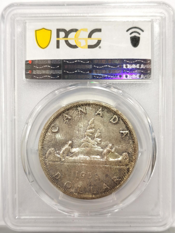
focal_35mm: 54
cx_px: 88
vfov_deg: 35.5
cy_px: 116
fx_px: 364
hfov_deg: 27.0
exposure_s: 1/100
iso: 125
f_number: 16
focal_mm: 5.56
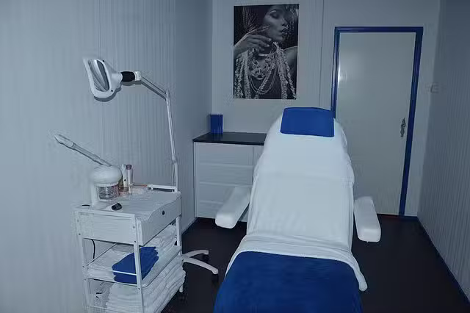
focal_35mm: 27
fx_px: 352
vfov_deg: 47.9
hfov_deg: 67.4
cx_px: 235
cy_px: 156
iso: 400
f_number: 4.5
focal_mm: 18
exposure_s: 1/60
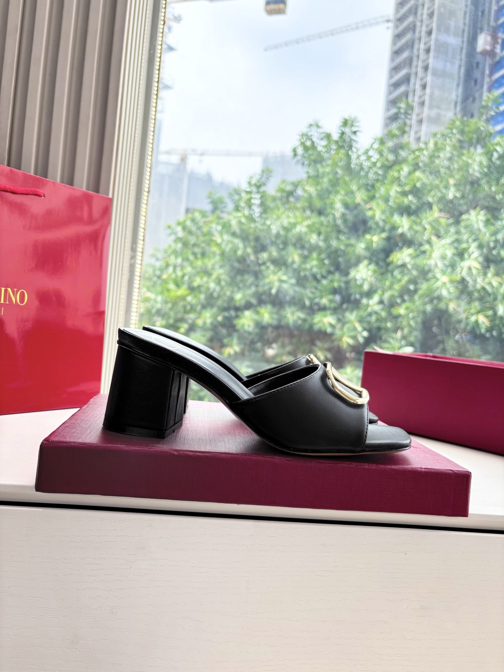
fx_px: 505
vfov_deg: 67.3
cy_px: 336
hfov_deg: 53.1
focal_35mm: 26
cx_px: 252
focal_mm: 5.96
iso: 50
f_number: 1.6
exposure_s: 1/507
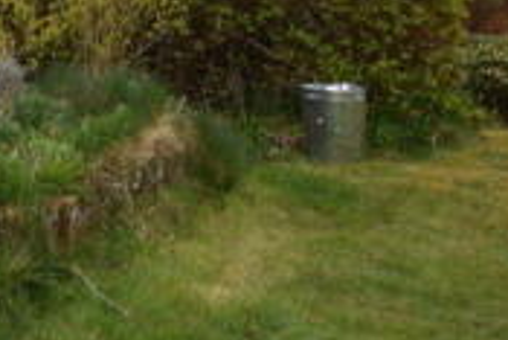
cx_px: -152
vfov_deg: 22.4
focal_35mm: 56
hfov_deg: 29.0
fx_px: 791
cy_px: -65
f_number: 6.3
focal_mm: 10
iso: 100
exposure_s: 1/200
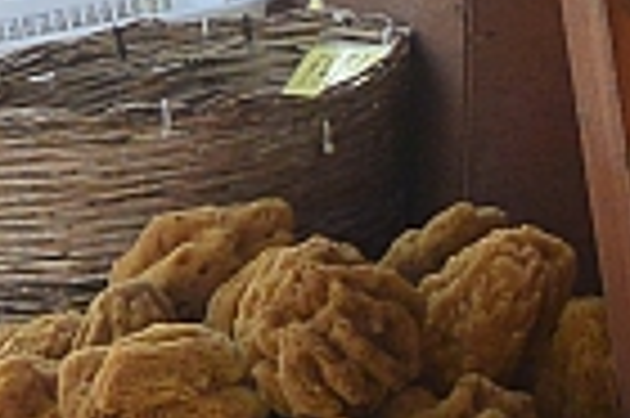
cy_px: -119
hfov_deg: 7.4
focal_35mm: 271
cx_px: 1148
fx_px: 4737
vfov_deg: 5.0
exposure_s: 1/320
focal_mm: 14
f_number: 4
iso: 160
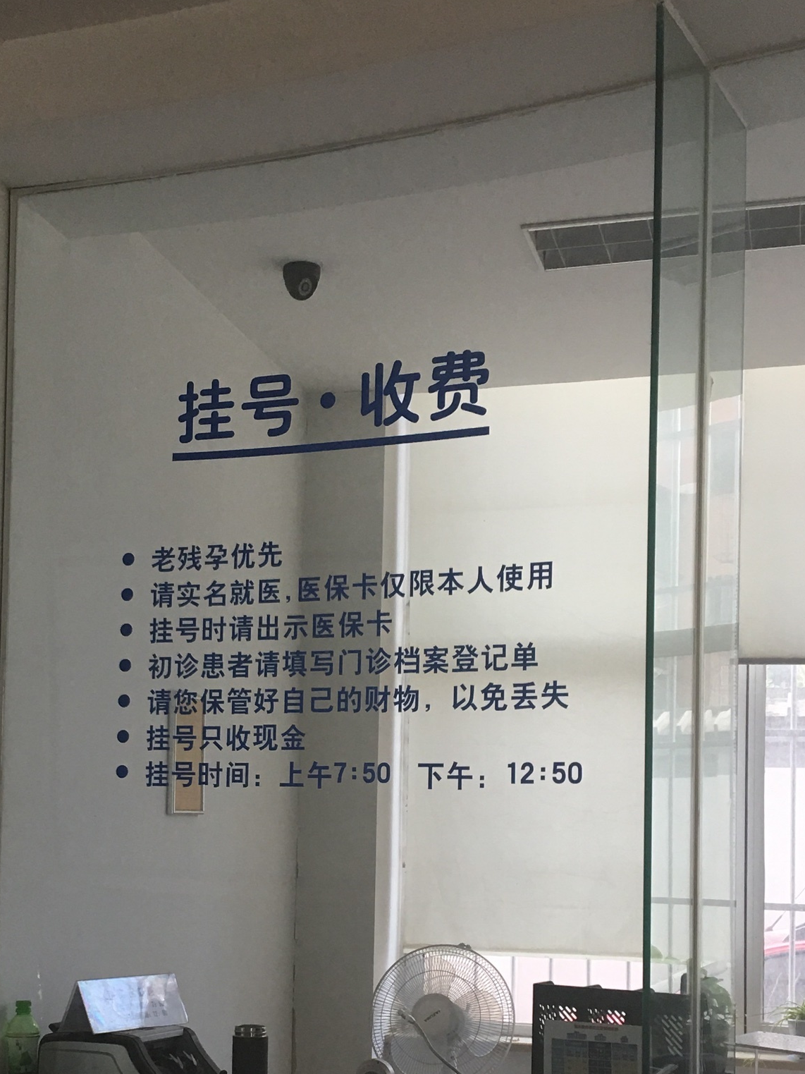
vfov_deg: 36.1
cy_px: 784
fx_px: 1613
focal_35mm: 52
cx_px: 278
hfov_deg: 27.9
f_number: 2.2
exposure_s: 1/33
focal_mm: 4.15
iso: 40
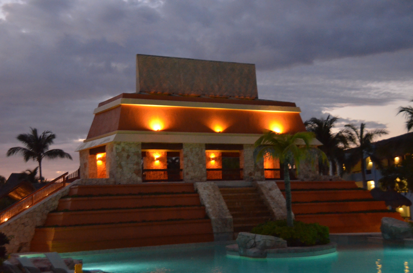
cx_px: 206
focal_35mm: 57
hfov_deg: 35.1
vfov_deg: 23.7
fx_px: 653
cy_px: 136
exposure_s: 1/13
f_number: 5.6
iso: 4000
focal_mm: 38
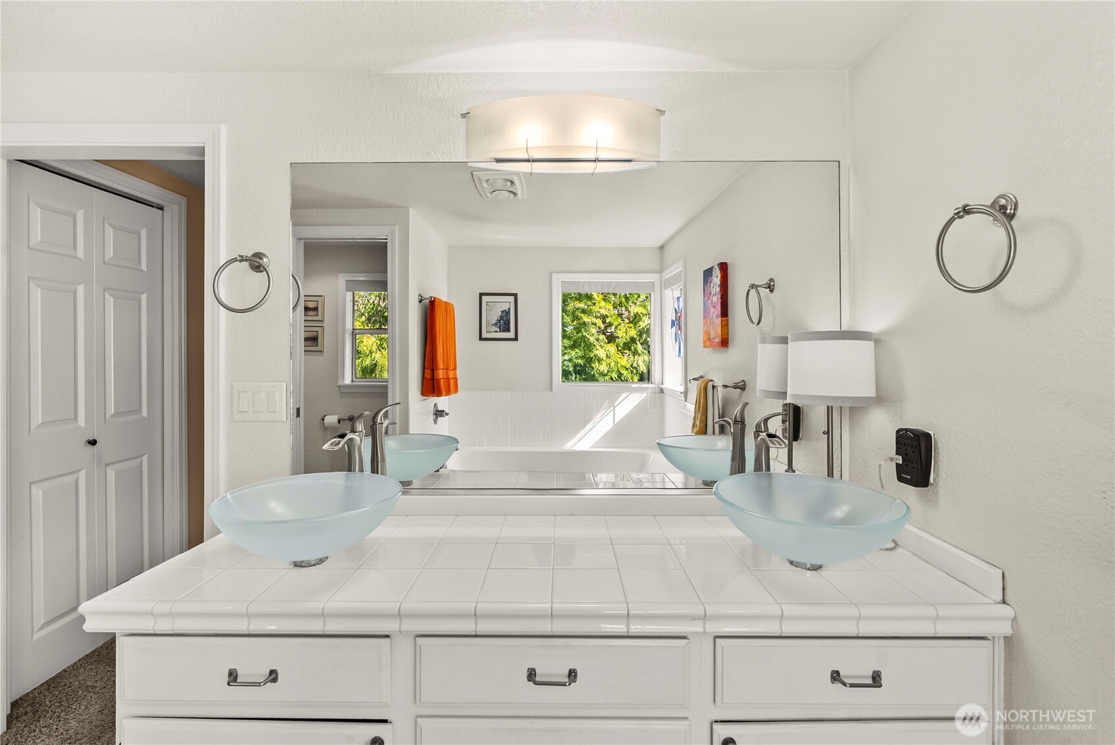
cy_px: 372
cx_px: 558
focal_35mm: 15
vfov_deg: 77.4
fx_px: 465
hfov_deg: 100.4
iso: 1000
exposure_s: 1/25
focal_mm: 15
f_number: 7.1
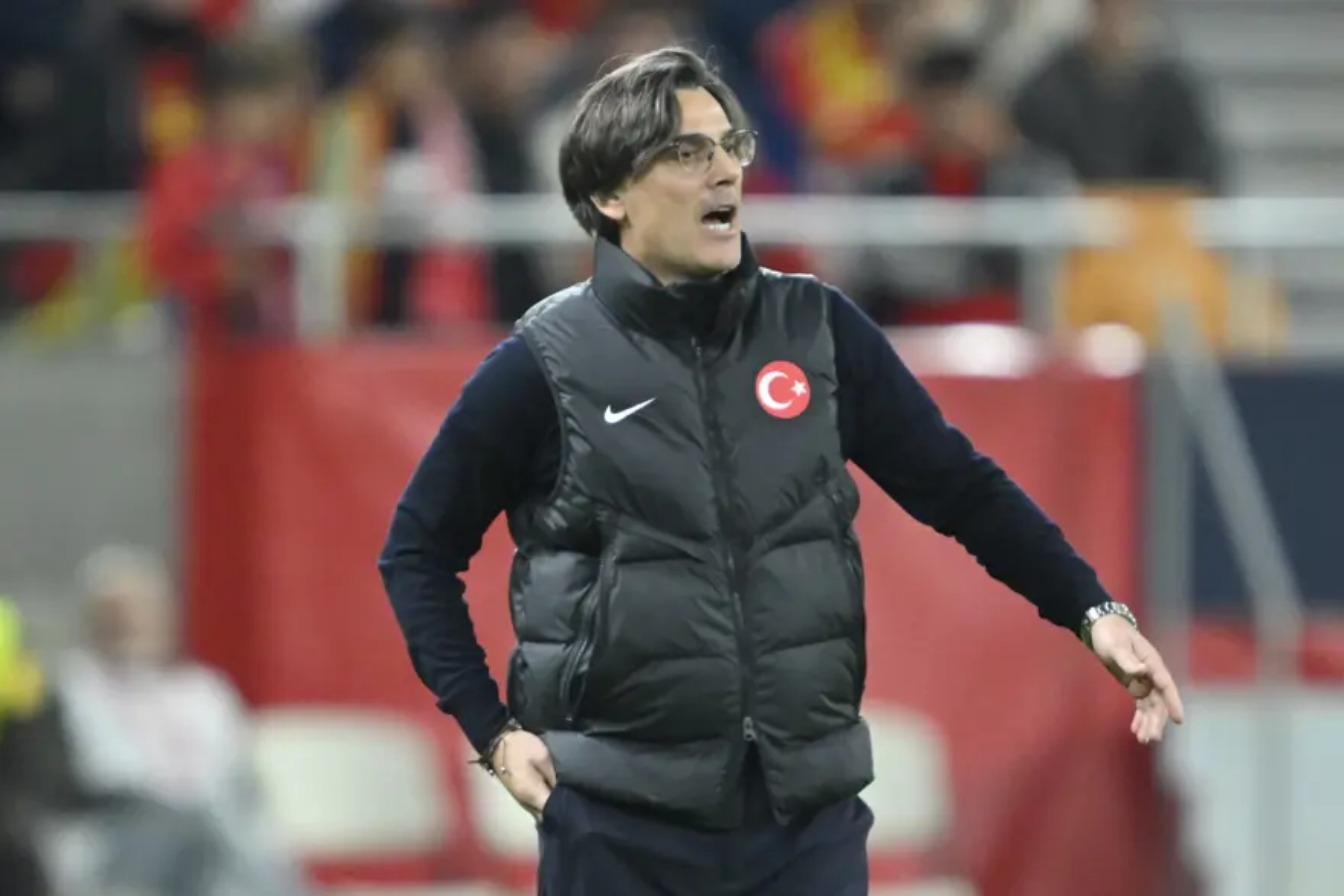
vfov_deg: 2.5
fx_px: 20909
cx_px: 672
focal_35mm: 560
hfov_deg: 3.7
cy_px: 448
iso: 4000
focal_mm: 560
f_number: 4
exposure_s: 1/800
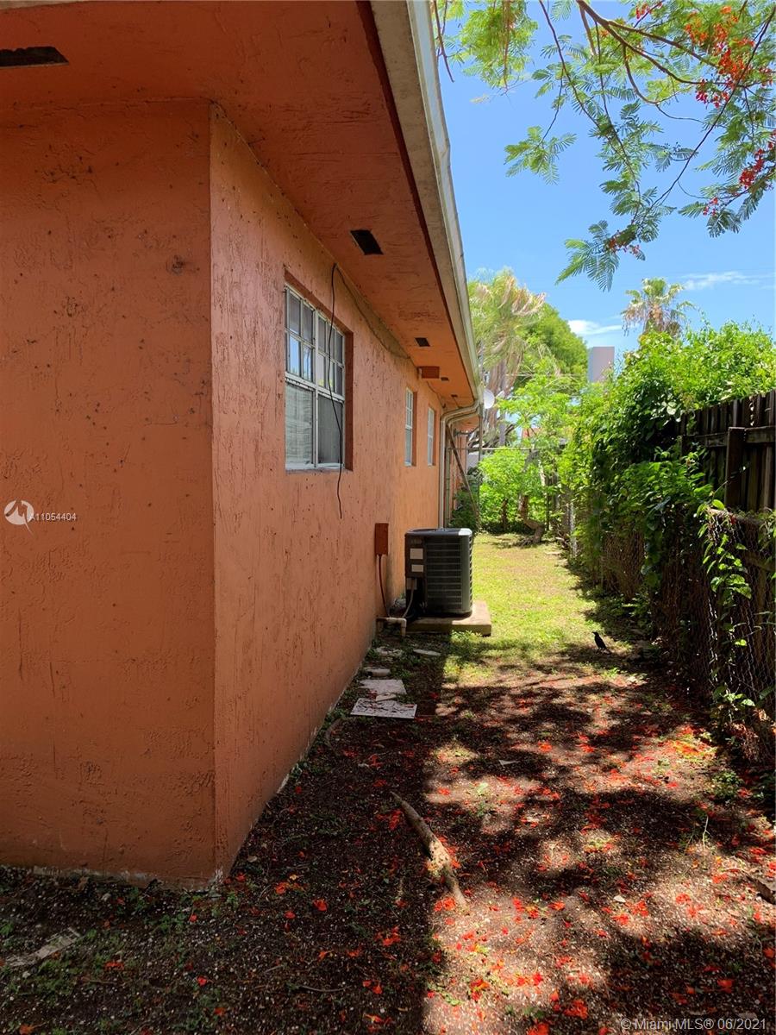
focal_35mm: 26
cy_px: 518
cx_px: 388
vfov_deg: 67.3
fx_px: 777
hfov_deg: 53.1
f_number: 1.8
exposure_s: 1/287
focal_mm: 4.25
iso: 25
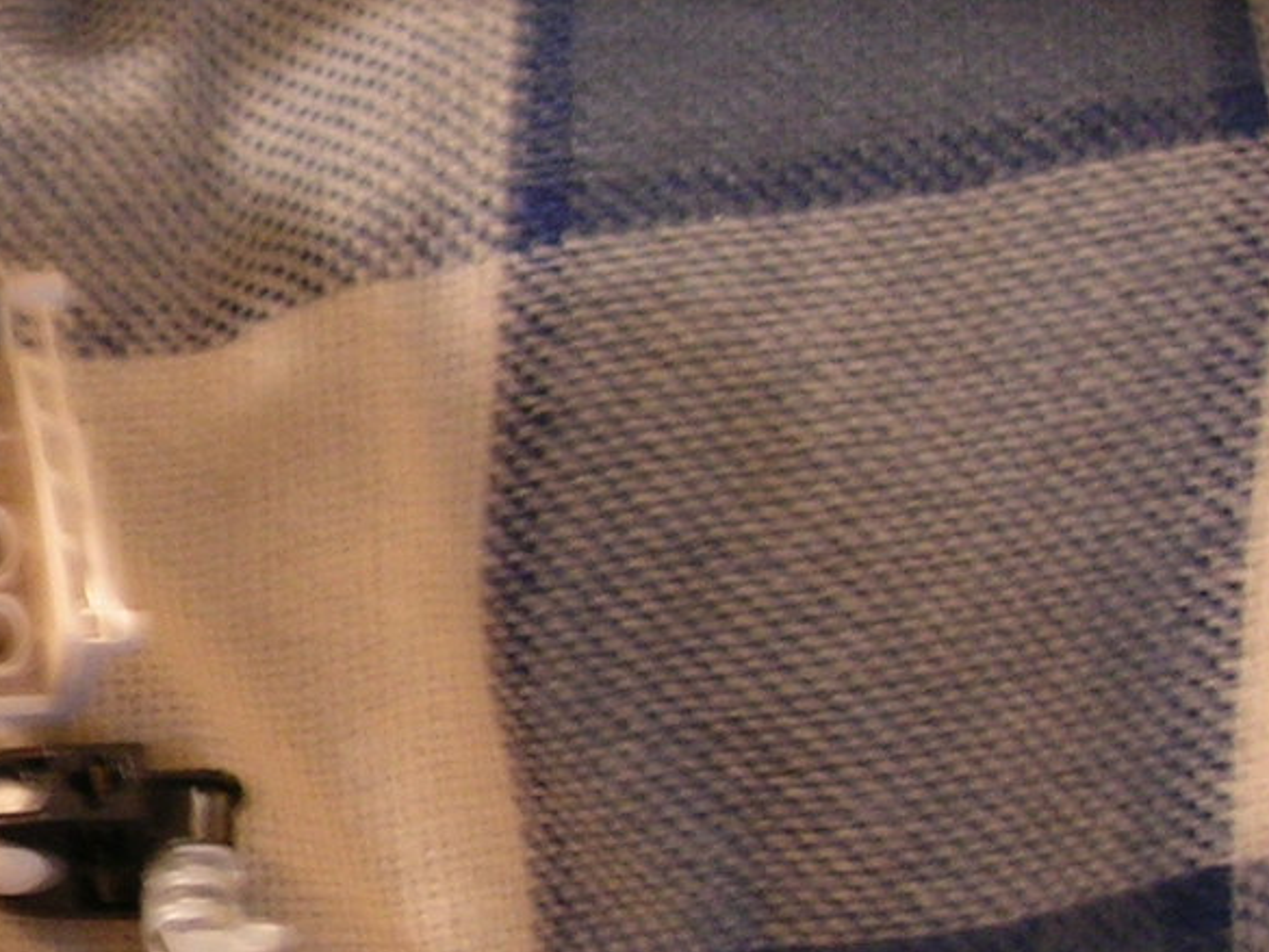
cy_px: 657
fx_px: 4877
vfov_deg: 11.1
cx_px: -397
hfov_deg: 14.2
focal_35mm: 133
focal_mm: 6.4
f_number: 3
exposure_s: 1/4
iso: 70
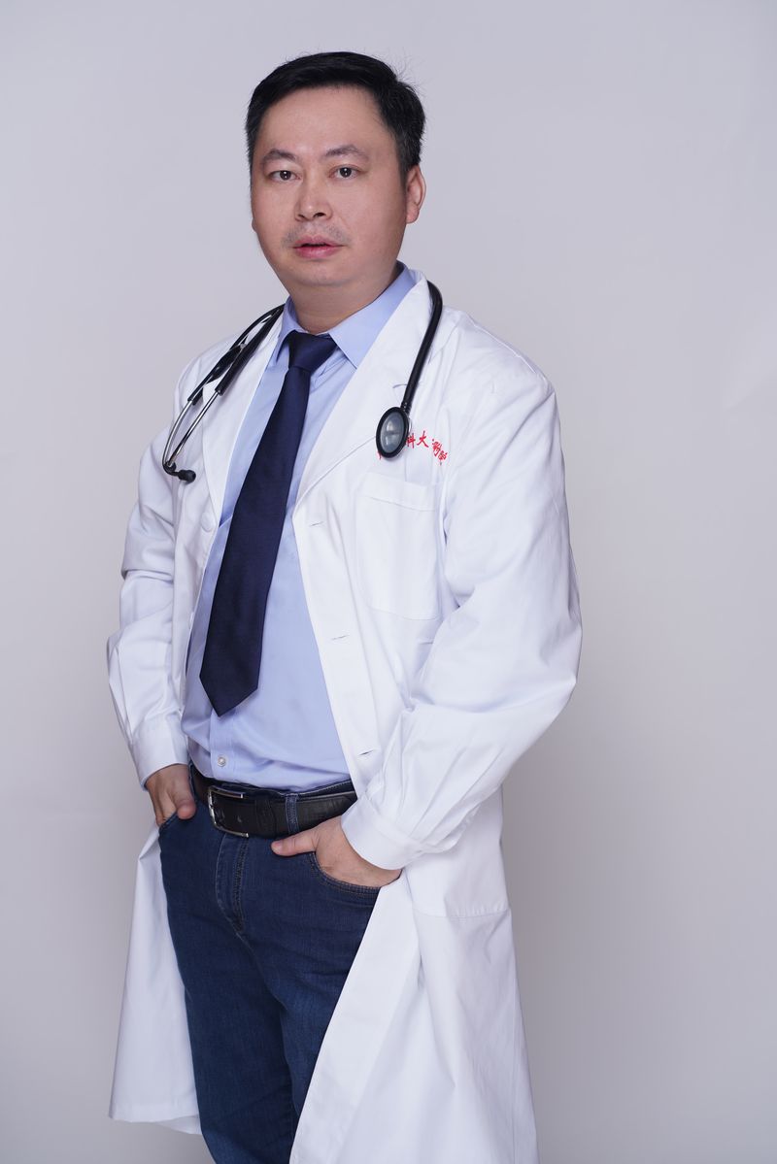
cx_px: 388
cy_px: 582
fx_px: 2750
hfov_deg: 16.1
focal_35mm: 85
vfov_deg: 23.9
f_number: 5.6
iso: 100
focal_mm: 85
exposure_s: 1/160
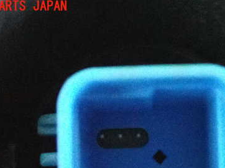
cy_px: 138
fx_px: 507
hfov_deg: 25.0
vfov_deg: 18.7
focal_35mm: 78
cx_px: 140
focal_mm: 8.4
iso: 10000
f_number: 3.1
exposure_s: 1/125
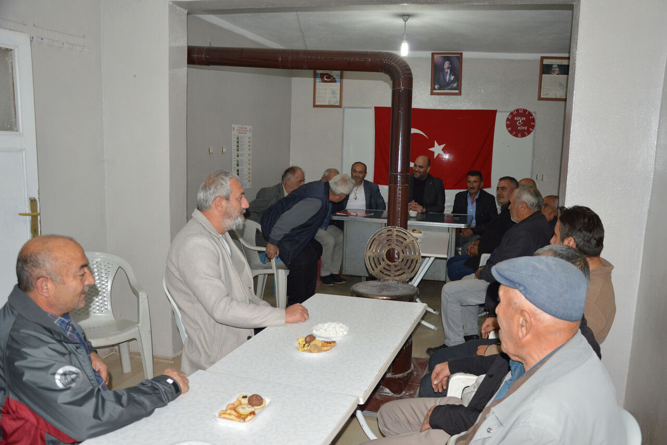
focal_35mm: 32
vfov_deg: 41.7
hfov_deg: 59.5
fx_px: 584
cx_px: 334
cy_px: 222
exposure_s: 1/60
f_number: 3.8
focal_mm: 21
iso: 450
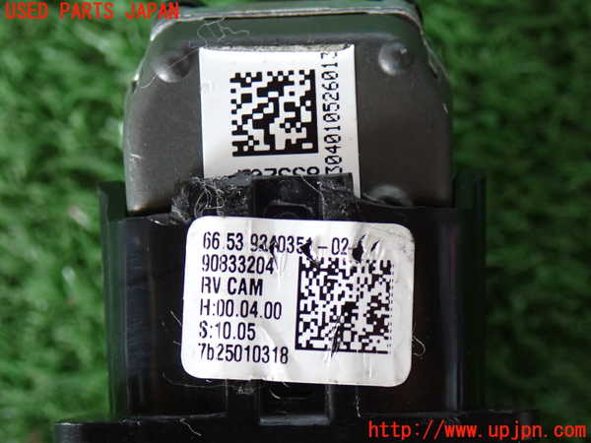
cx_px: 296
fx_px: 1400
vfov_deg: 18.0
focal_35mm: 82
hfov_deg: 23.8
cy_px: 222
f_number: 4.3
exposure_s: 1/40
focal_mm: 14.62
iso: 800
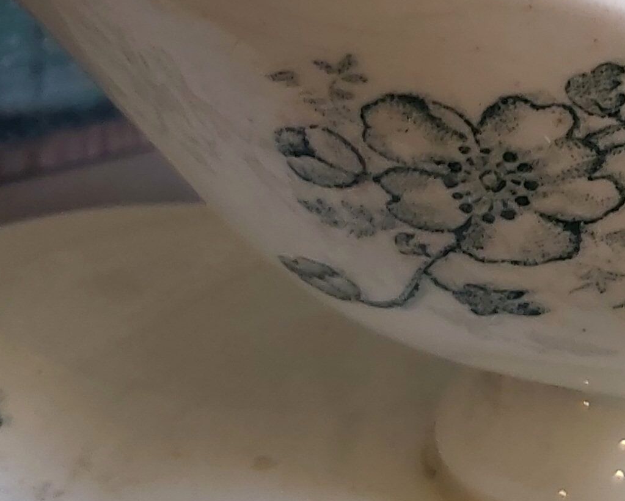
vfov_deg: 15.3
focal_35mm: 100
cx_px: 689
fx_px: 1850
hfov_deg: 18.4
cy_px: 97
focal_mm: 3.92
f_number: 1.7
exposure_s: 1/50
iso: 100
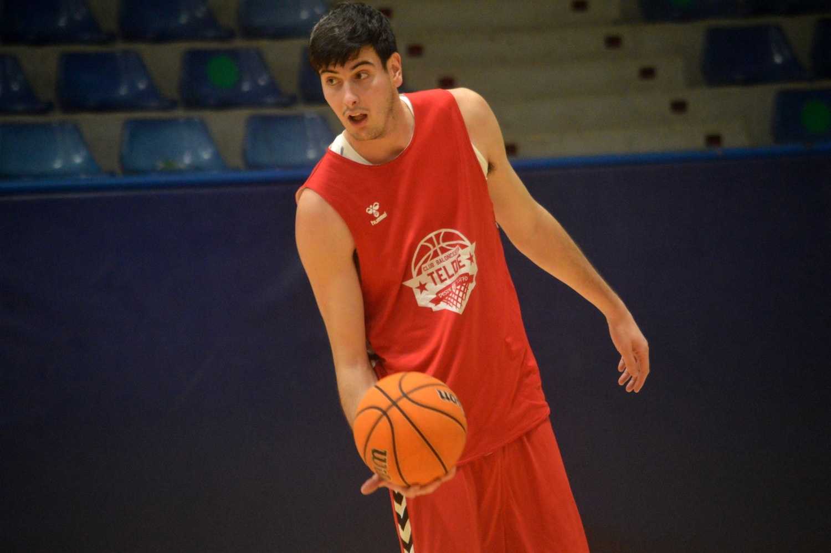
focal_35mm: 330
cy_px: 276
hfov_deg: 6.2
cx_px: 416
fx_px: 7612
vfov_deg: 4.2
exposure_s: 1/320
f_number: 5.3
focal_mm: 220
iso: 2500
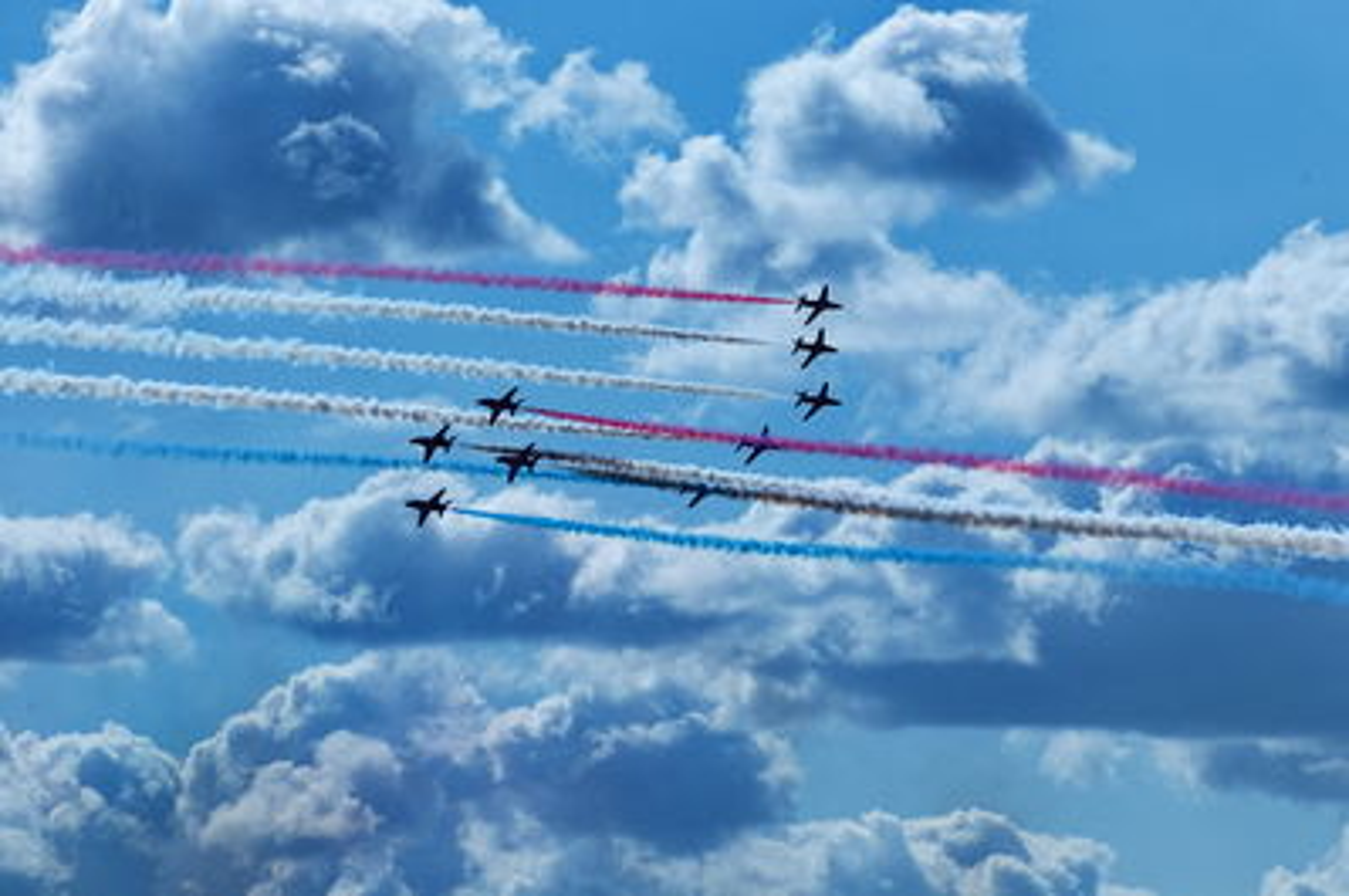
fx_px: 8140
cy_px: 448
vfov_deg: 6.3
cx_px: 674
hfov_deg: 9.5
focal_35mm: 218
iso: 400
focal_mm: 145
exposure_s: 1/1000
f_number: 16
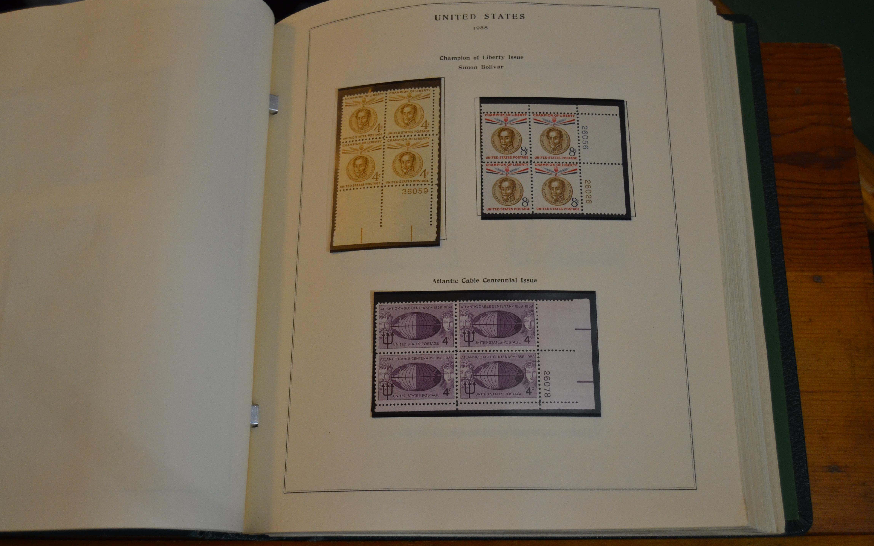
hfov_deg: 49.3
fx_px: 953
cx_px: 436
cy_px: 261
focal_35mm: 40
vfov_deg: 32.0
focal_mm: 26
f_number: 4
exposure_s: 1/60
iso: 900
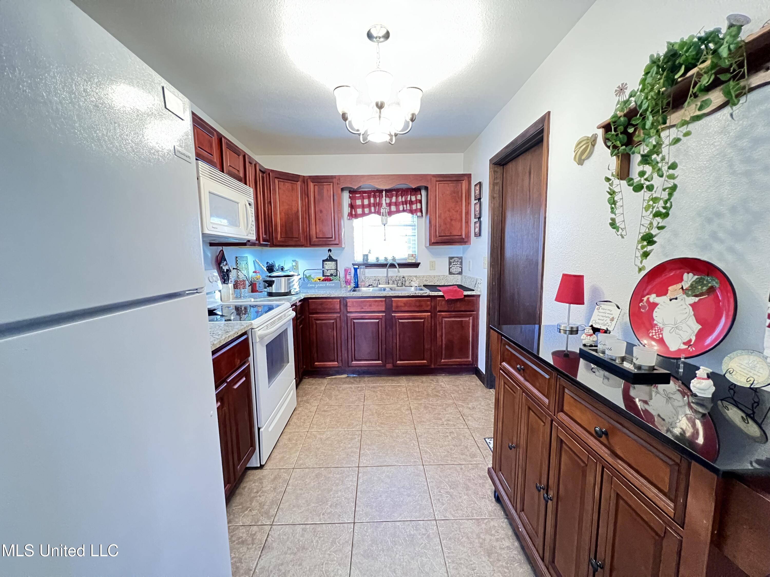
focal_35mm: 13
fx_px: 289
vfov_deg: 89.9
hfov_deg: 106.2
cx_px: 385
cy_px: 288
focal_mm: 1.57
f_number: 1.8
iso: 1600
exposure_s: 1/30
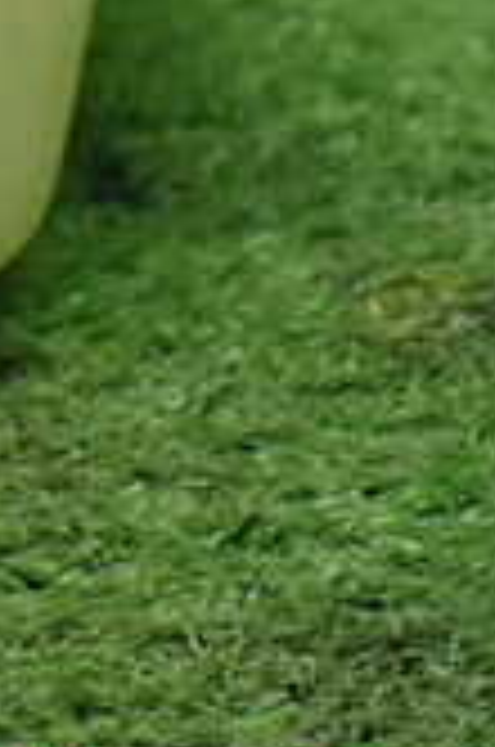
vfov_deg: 17.3
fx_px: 2340
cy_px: -153
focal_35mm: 113
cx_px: -639
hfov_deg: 10.6
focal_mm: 5.4
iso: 640
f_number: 2.3
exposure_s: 1/125
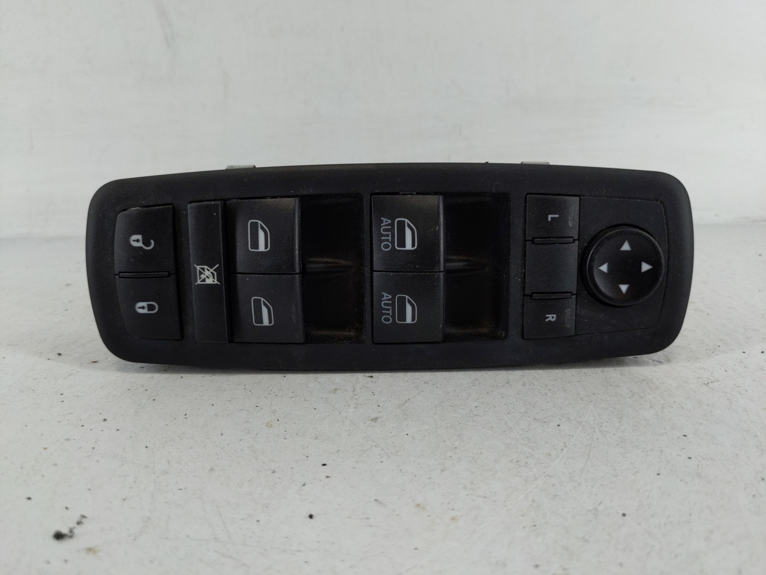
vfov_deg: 54.9
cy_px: 288
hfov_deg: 69.4
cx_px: 383
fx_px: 553
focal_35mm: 25
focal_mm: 4.38
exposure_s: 1/124
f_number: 1.73
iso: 58
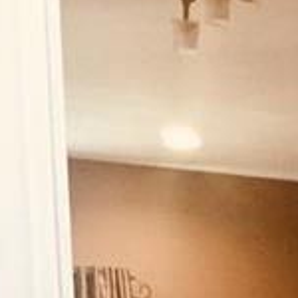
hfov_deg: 12.4
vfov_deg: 11.4
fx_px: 1276
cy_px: 683
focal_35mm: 131
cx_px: 491
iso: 250
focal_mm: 4.15
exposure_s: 1/24
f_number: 2.2
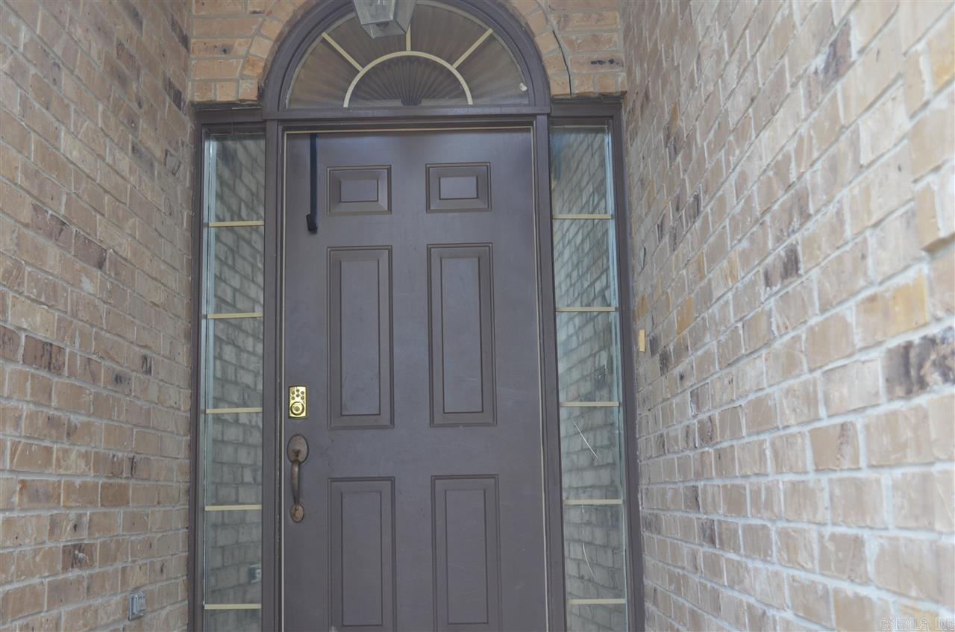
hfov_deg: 46.5
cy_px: 316
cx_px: 478
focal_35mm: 42
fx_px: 1112
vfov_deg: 31.7
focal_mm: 28
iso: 250
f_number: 5.6
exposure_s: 1/125
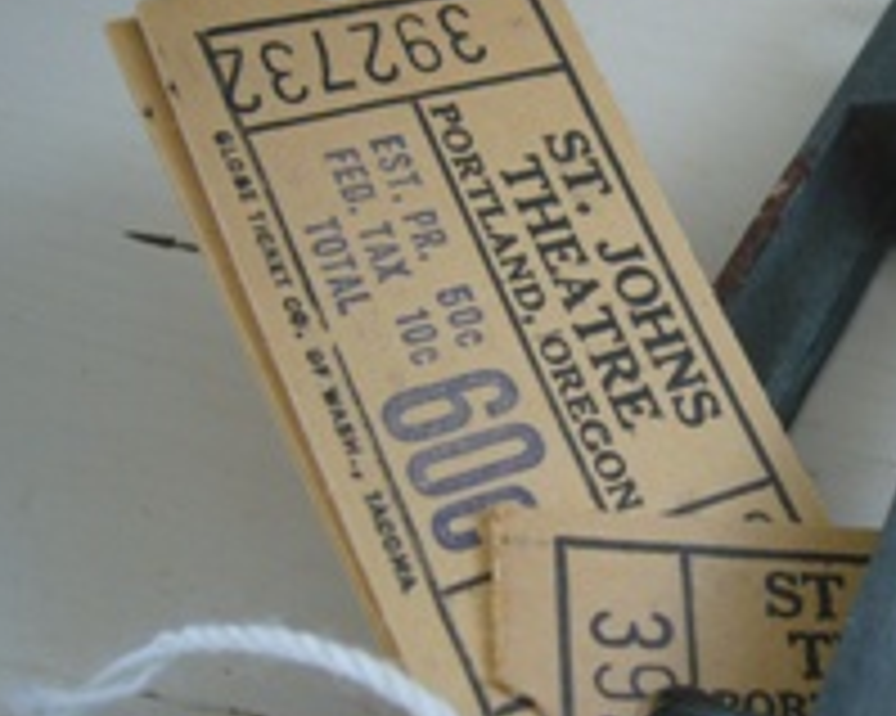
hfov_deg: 28.8
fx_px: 1696
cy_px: 342
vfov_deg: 23.8
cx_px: 741
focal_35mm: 64
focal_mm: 5.8
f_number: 2.8
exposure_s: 1/15
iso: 125
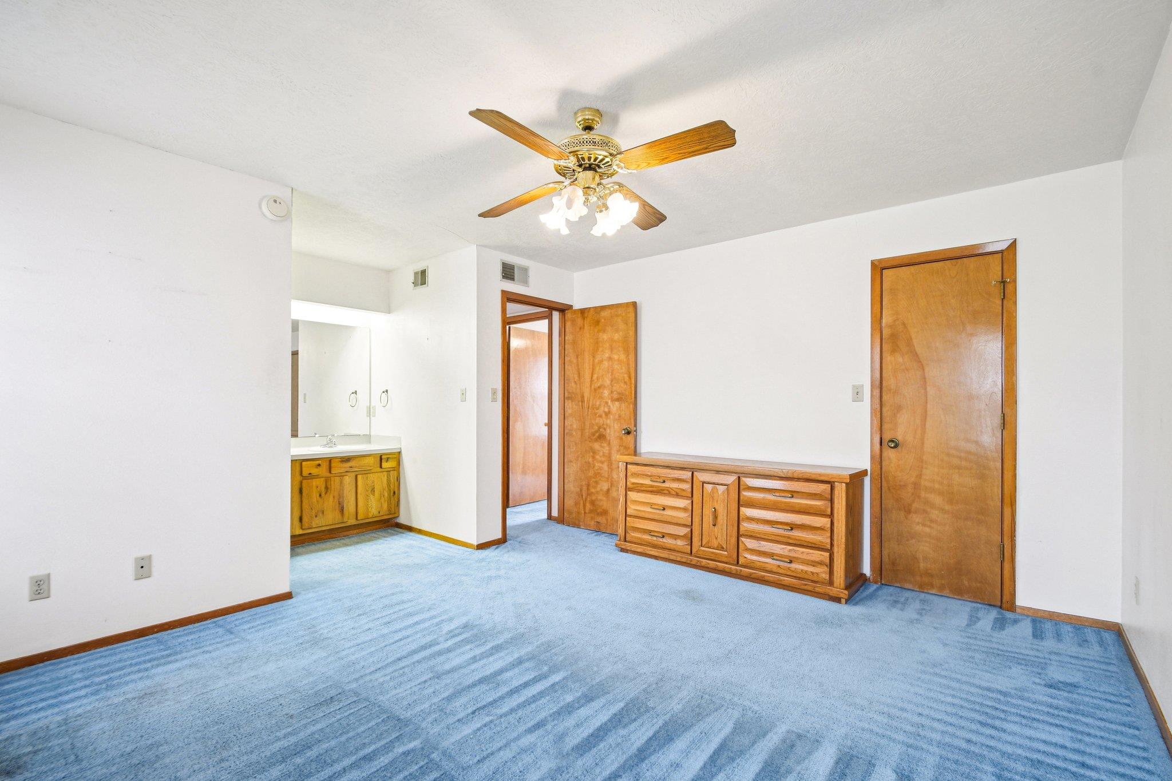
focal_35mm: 15
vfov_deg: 77.3
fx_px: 488
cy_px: 390
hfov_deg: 100.4
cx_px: 586
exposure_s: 1/6
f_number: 8
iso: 400
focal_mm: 10
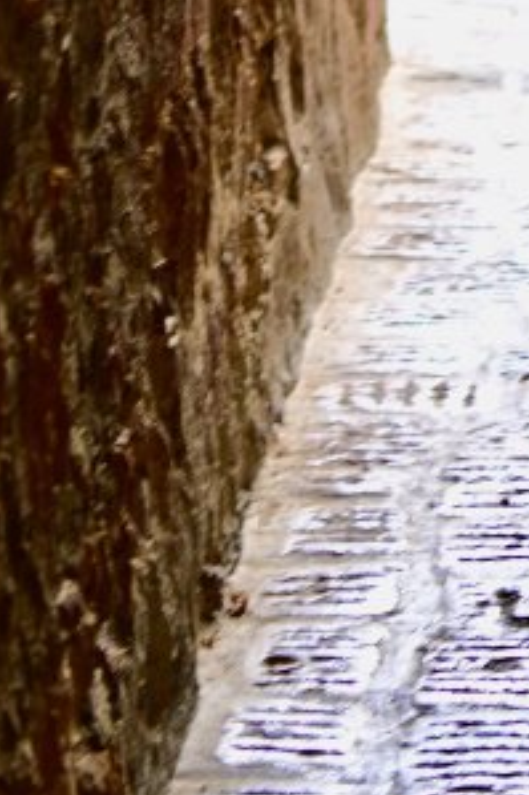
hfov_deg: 5.3
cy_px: -556
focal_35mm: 257
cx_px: 618
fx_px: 5671
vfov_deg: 7.8
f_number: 2.8
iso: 500
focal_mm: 48
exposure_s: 1/50
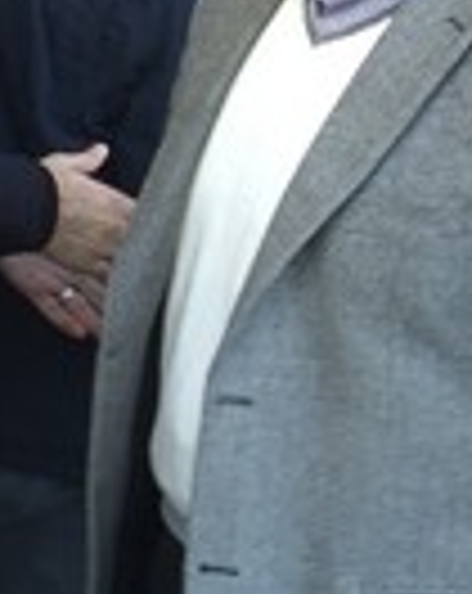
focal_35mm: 144
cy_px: 162
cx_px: -1025
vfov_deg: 13.4
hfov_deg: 8.6
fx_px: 2523
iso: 32
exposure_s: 1/50
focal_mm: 4.15
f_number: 2.2
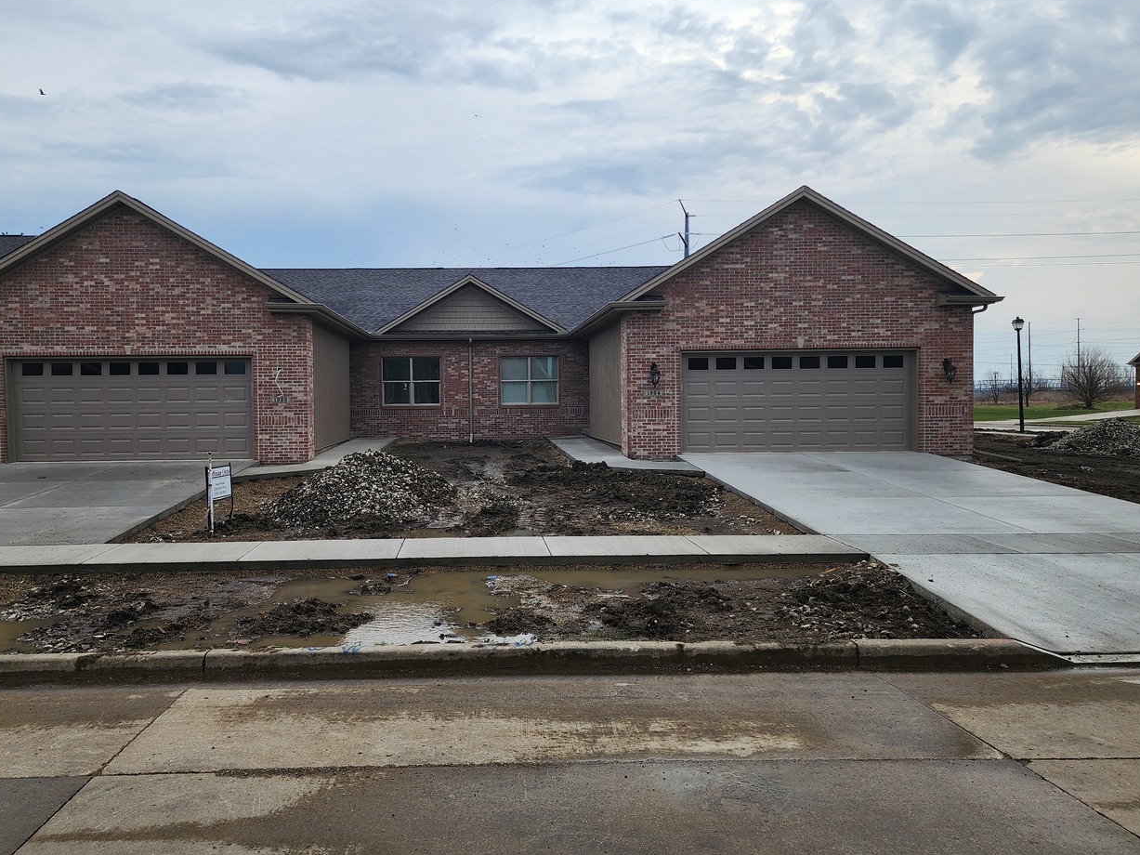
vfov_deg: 51.3
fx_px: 889
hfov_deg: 65.1
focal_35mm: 27
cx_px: 498
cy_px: 414
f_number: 1.8
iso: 40
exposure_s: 1/180
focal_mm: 6.4
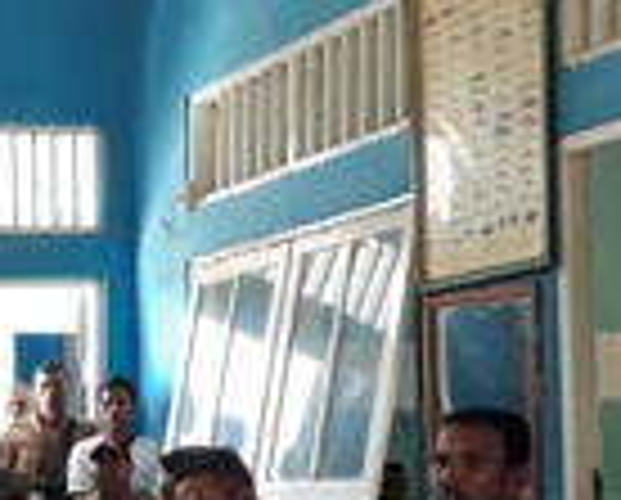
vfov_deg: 16.8
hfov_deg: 20.0
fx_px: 1639
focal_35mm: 89
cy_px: 536
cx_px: -146
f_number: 1.9
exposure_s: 1/33
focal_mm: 3.6
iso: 80
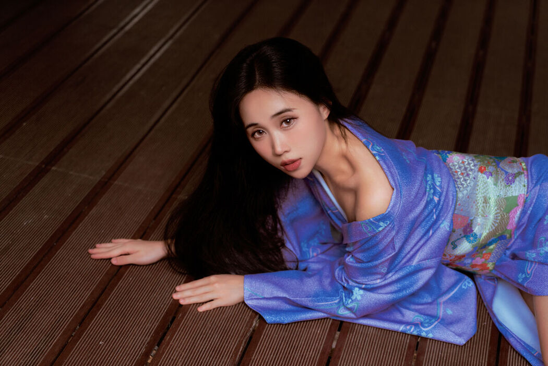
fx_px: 1066
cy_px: 183
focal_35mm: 70
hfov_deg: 28.8
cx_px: 274
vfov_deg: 19.5
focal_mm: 70
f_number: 4
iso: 200
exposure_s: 1/125
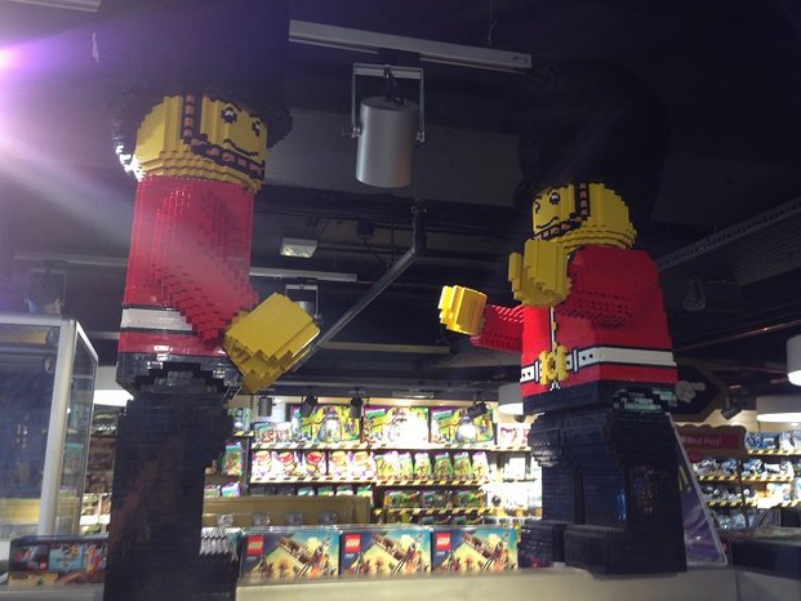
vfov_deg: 41.8
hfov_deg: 53.9
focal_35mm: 34
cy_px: 294
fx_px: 787
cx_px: 397
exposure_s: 1/20
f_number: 2.4
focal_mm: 4.12
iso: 50
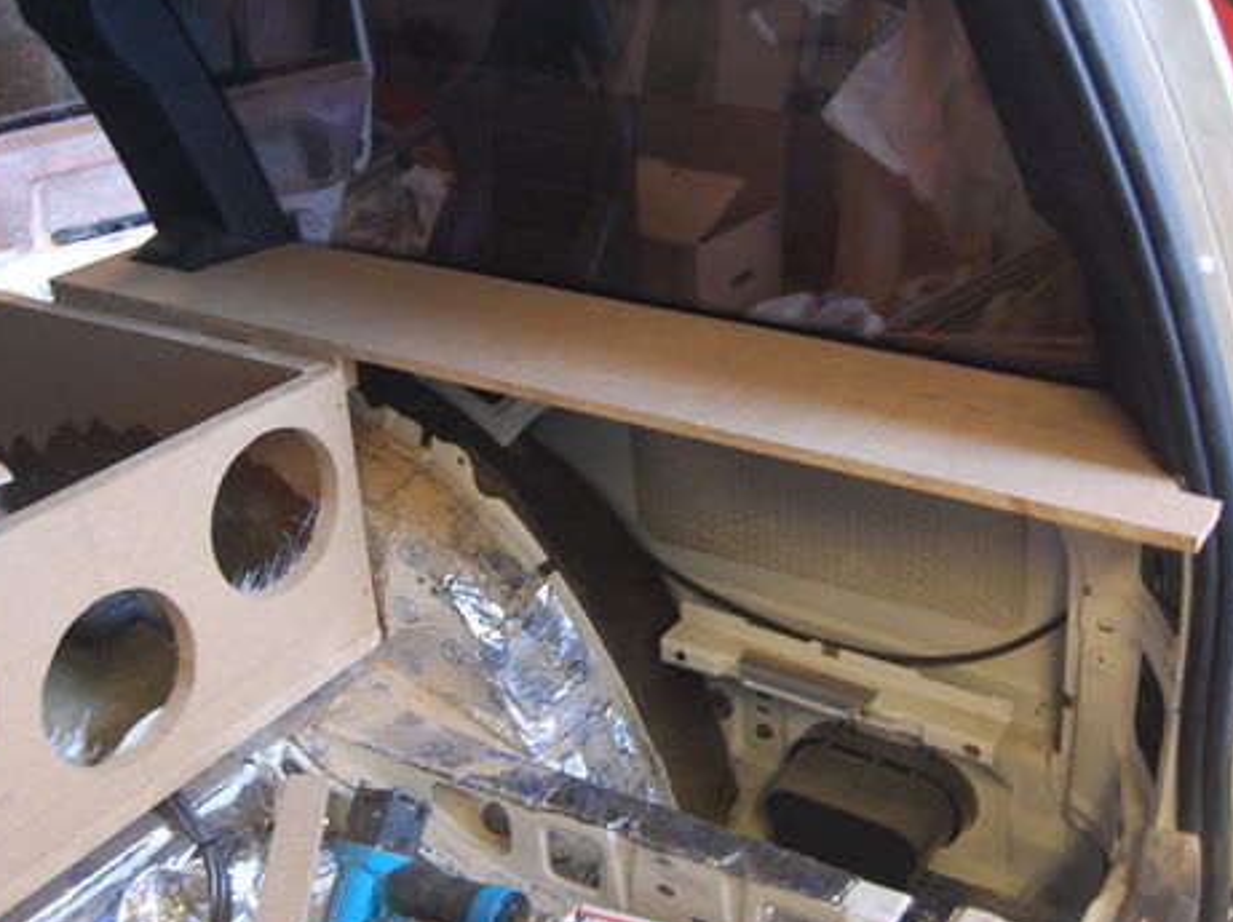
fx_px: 1424
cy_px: 414
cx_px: 564
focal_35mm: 40
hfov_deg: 46.8
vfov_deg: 35.9
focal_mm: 20
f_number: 3.8
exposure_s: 1/10
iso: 800
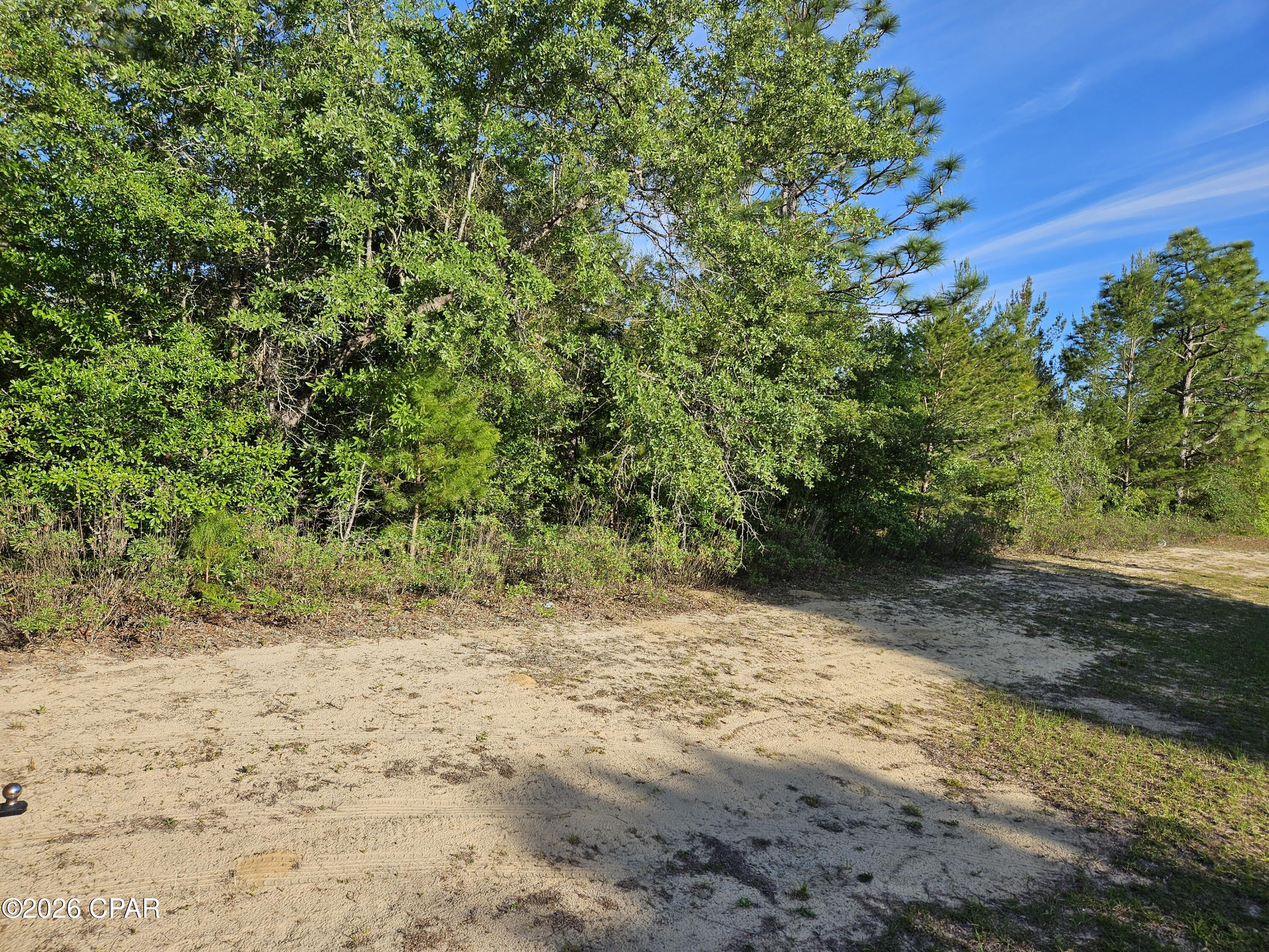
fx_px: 843
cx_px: 634
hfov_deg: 73.9
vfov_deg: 58.9
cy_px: 476
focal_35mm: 23
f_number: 1.8
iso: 25
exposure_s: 1/1410
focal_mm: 5.4
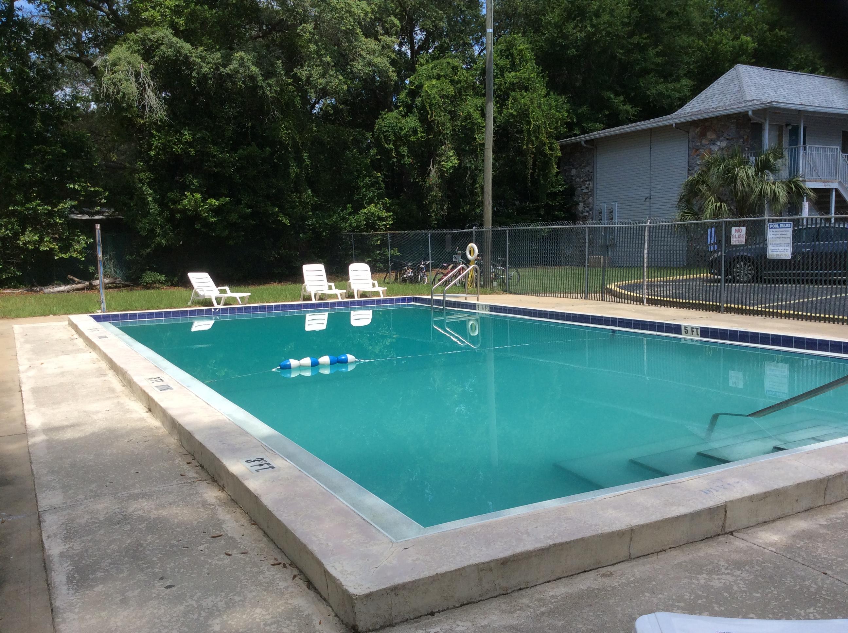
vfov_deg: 44.1
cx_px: 424
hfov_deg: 56.9
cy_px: 316
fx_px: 783
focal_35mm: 32
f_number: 2.4
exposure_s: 1/1144
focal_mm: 3.3
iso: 32
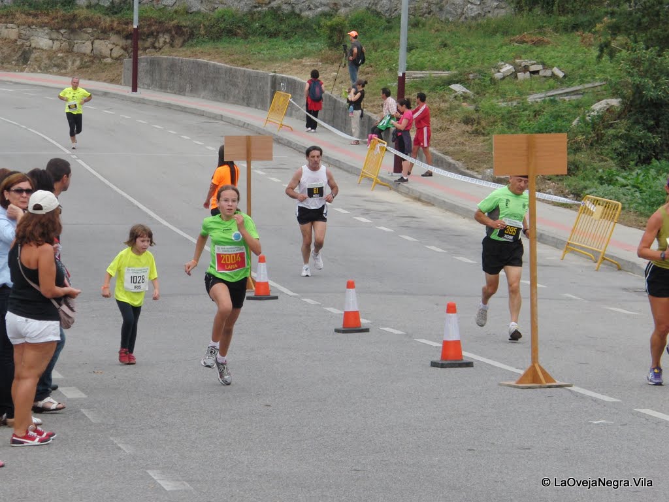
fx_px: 2686
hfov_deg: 14.2
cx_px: 334
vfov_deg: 10.7
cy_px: 251
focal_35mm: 139
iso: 100
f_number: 4.2
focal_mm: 24.6
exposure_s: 1/400
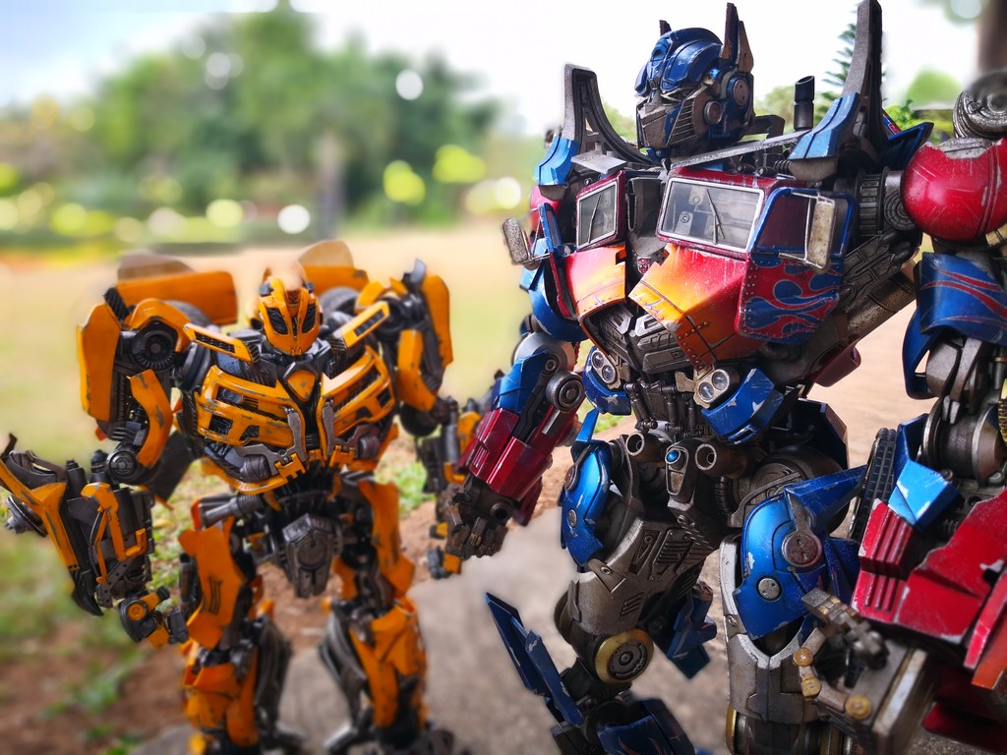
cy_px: 378
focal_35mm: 27
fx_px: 785
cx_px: 504
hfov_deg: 65.3
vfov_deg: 51.4
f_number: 2.4
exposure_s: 1/226
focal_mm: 3.95
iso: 50
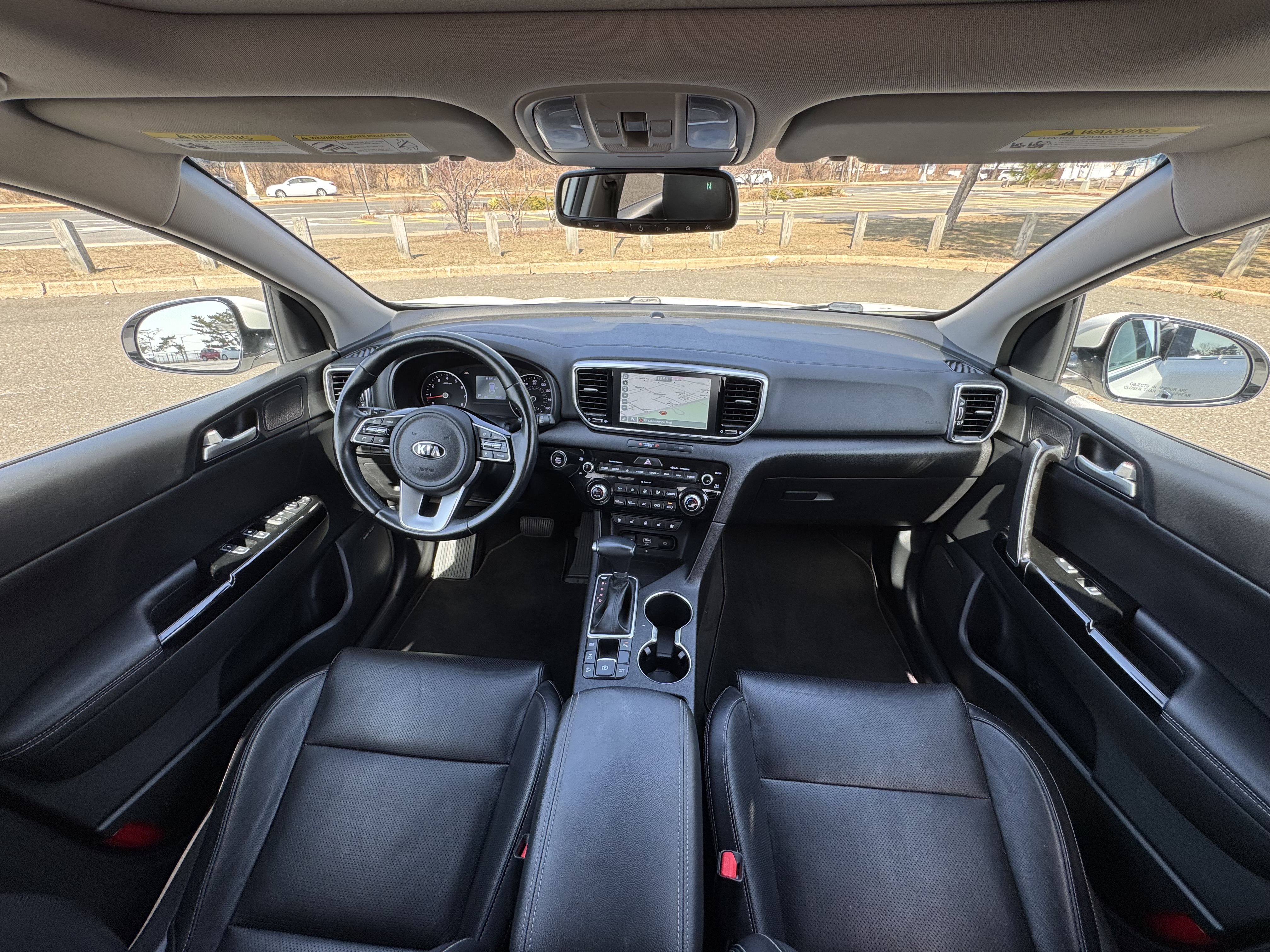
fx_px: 514
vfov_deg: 85.7
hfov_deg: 102.1
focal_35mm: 14
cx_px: 635
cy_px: 476
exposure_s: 1/99
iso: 50
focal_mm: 2.22
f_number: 2.2
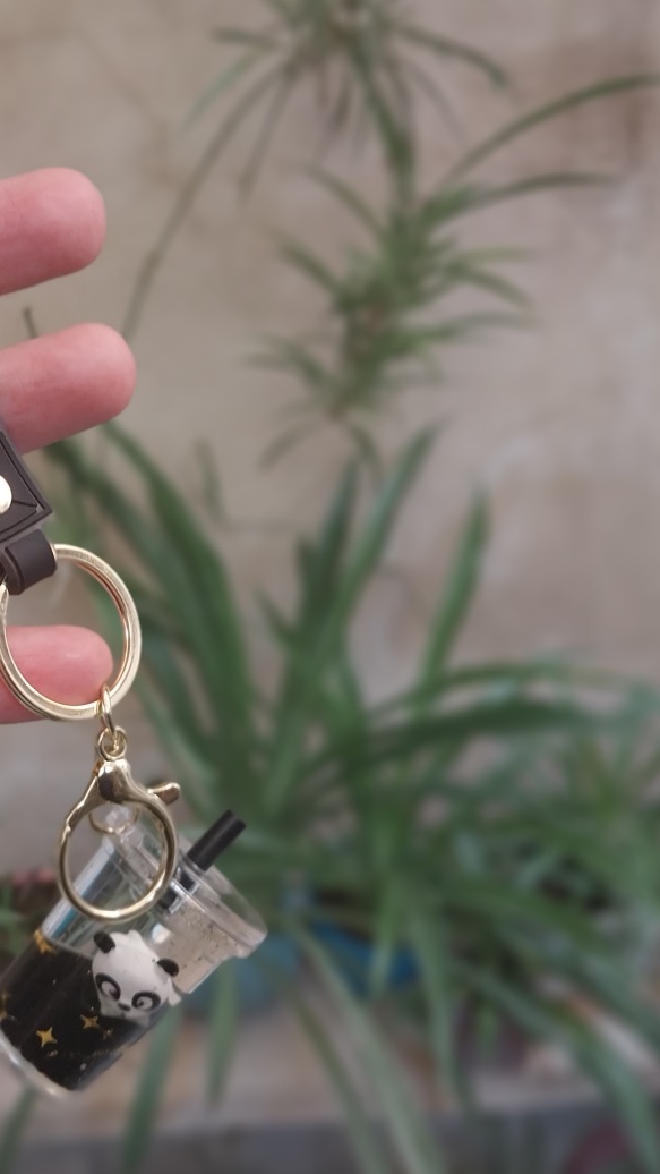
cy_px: 585
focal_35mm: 41
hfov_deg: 27.5
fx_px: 1275
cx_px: 14
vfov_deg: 49.4
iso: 100
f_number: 1.8
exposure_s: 1/24
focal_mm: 4
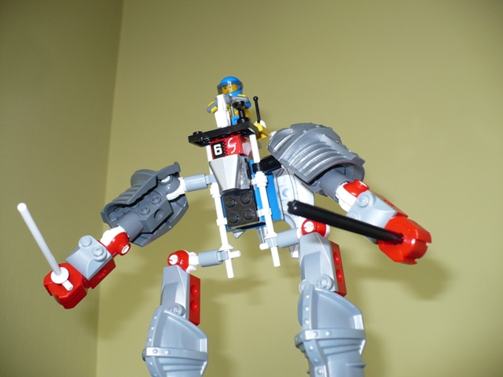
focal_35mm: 37
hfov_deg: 50.1
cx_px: 252
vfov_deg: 38.7
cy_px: 188
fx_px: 538
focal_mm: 6.1
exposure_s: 1/30
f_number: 2.8
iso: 100
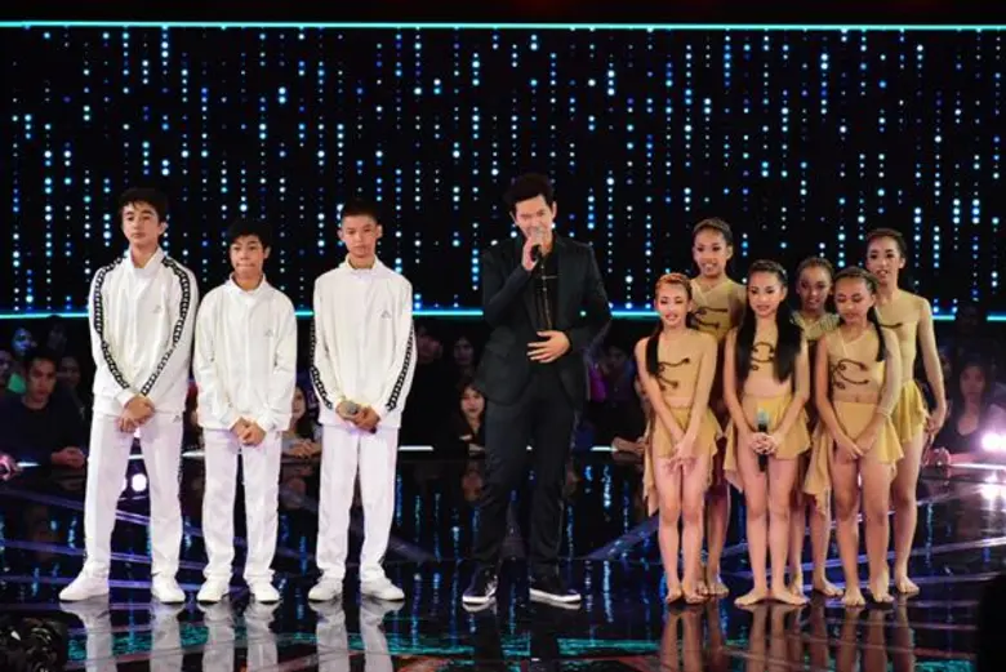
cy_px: 336
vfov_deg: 10.8
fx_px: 3565
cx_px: 503
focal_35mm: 128
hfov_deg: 16.1
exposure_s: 1/640
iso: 8000
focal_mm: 85
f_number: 5.3
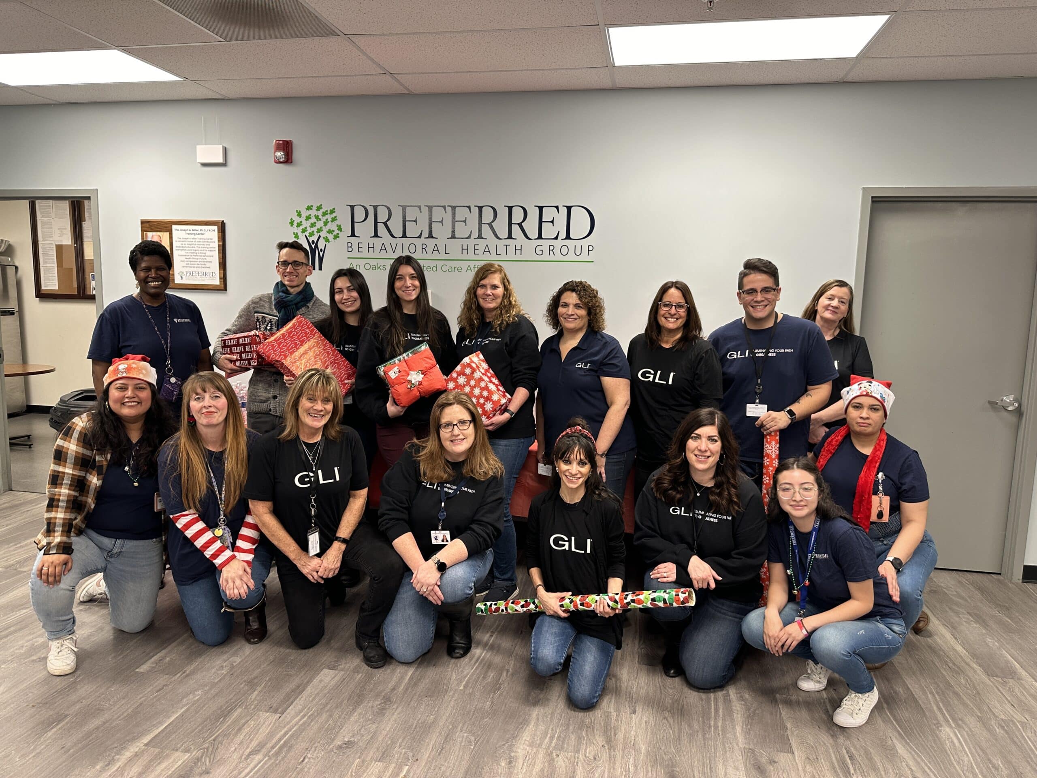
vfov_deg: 56.8
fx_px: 719
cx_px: 518
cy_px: 389
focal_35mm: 24
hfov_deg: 71.6
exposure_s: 1/60
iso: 125
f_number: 1.78
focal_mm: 6.86
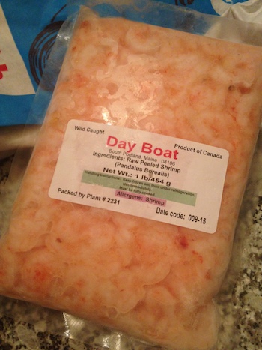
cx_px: 131
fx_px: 333
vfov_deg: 55.4
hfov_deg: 42.9
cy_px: 175
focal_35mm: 33
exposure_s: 1/20
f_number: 2.4
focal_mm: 4.12
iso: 250
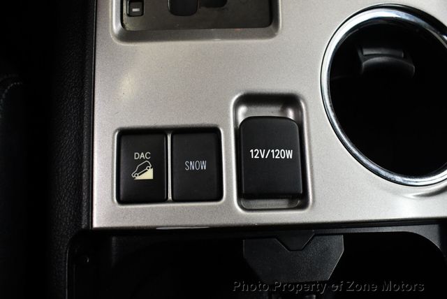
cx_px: 224
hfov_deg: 53.1
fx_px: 447
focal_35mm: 36
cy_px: 150
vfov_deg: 36.9
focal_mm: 18
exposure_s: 1/125
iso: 2000
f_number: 3.5
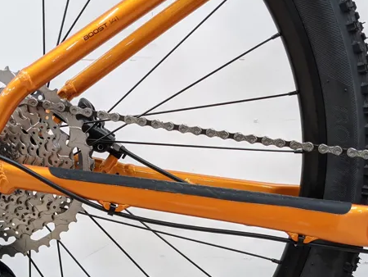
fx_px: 511
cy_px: 197
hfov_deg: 39.6
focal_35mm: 48
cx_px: 174
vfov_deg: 29.9
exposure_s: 1/24
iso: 119
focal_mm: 4.38
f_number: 1.73
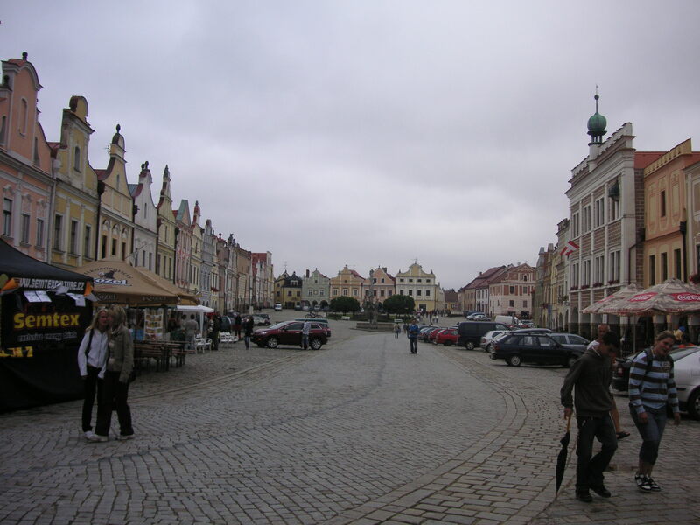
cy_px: 262
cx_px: 350
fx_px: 748
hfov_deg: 50.1
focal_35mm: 37
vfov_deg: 38.7
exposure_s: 1/750
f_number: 2.8
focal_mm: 6.1
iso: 50
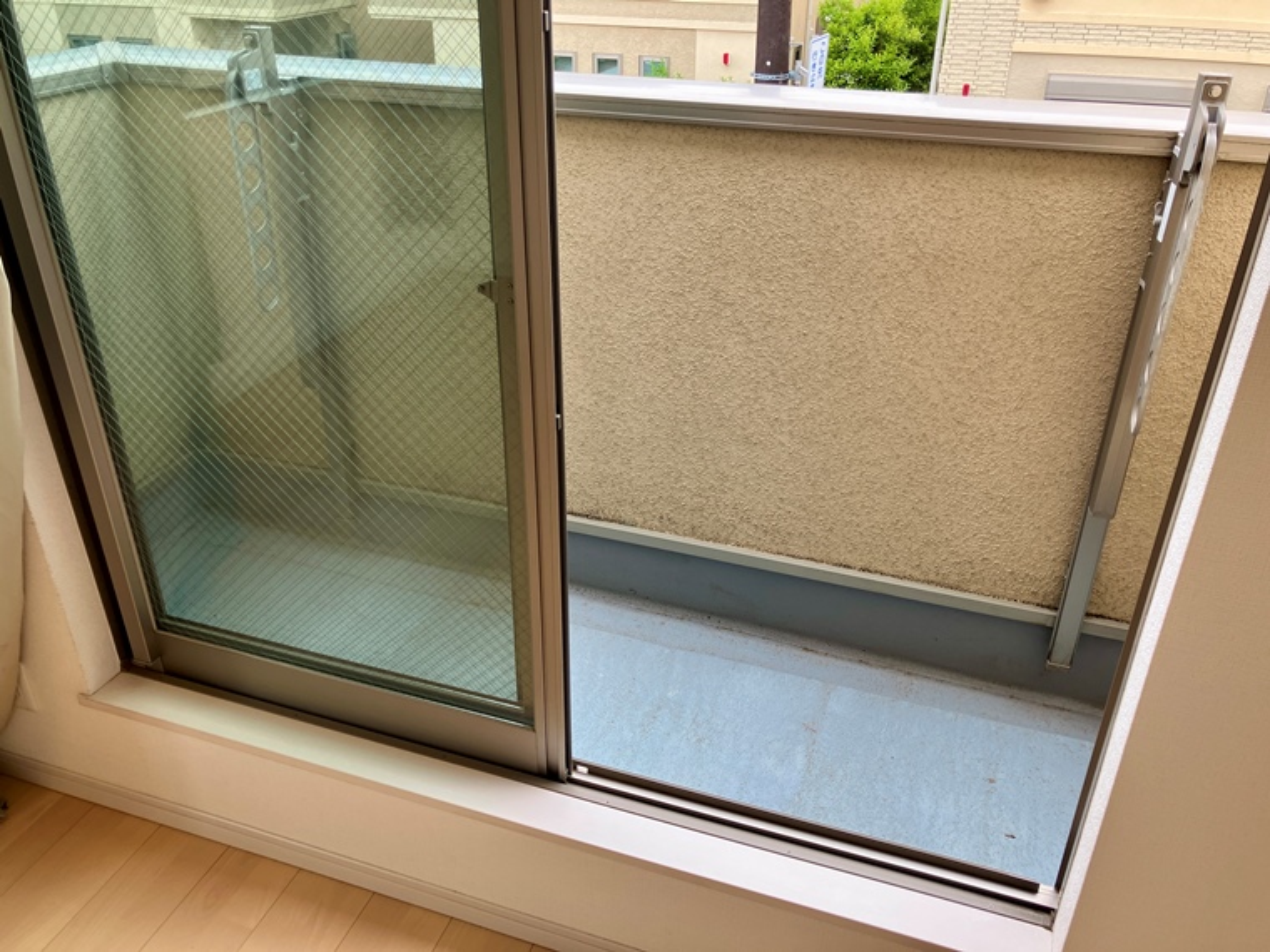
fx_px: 1027
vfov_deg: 49.7
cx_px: 635
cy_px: 476
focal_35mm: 28
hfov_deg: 63.4
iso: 25
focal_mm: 3.99
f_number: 1.8
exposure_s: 1/167
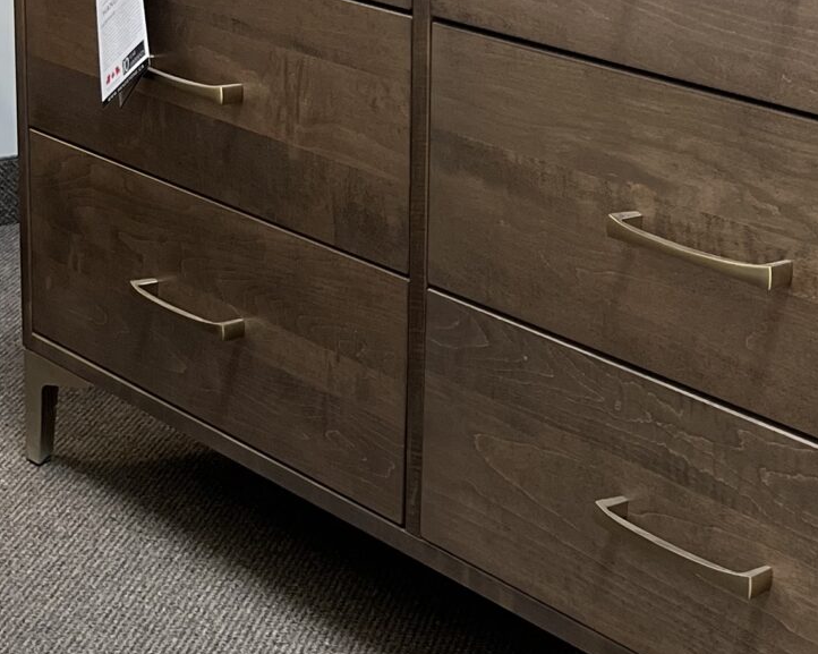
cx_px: 757
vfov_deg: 16.9
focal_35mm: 90
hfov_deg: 20.8
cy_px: 124
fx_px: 2178
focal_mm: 5.1
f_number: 1.6
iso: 125
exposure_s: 1/120
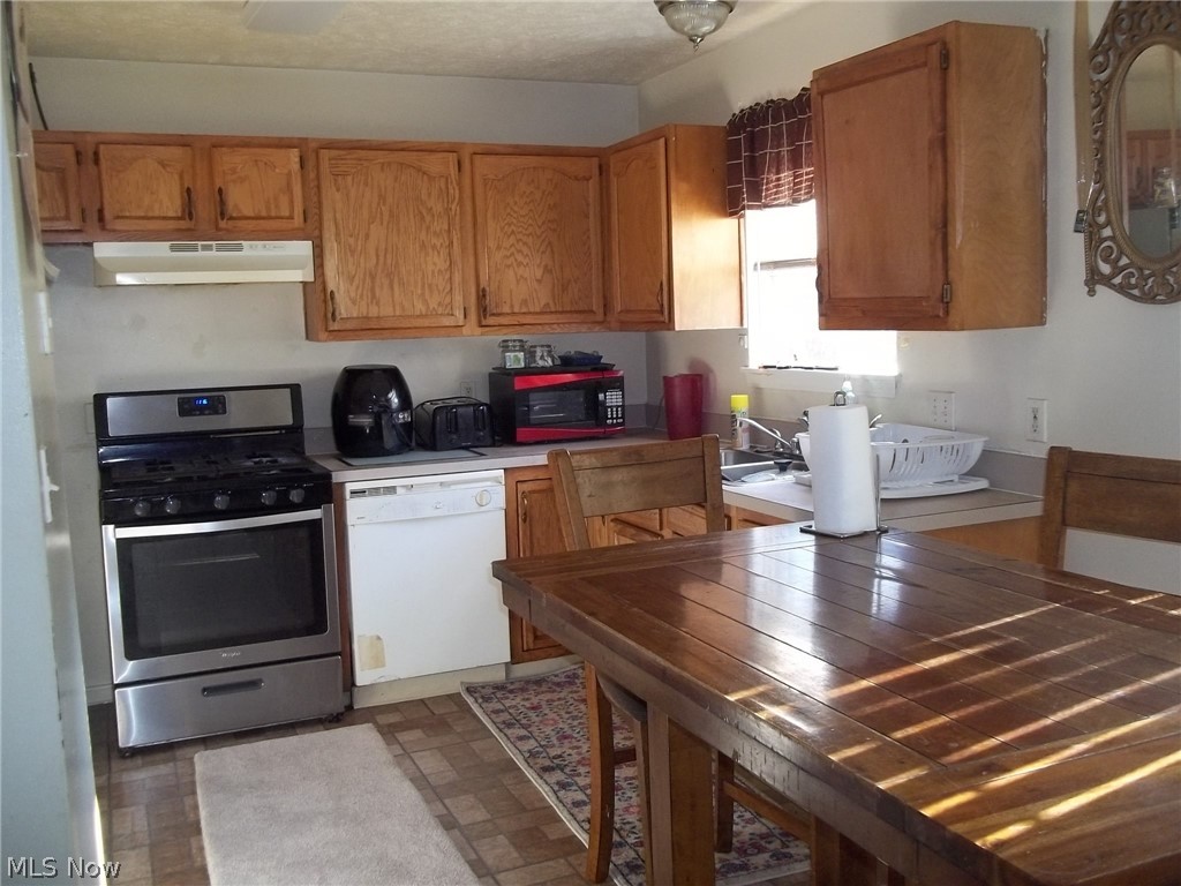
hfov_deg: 56.8
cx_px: 590
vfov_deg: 44.2
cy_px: 443
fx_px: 1092
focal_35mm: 32
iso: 160
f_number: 2.9
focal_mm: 5.7
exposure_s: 1/40
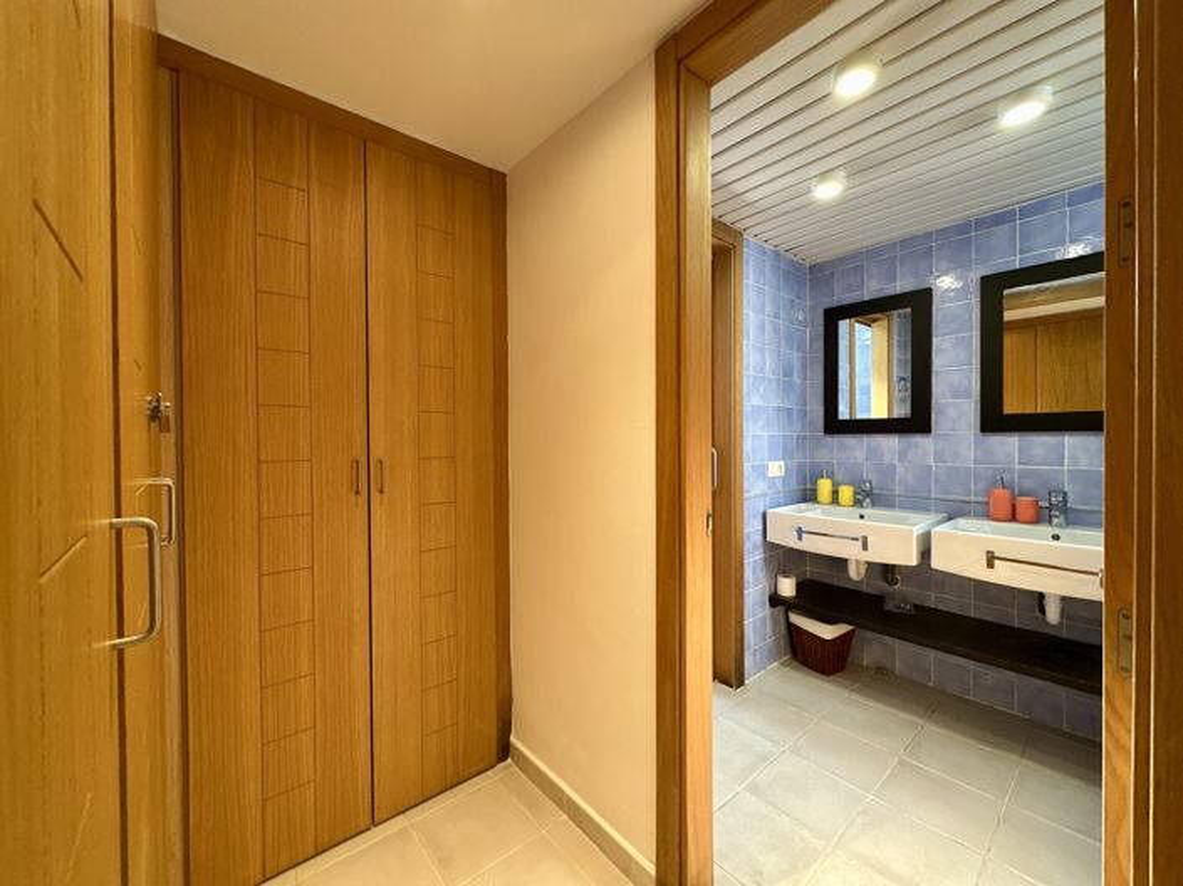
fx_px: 478
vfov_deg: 85.6
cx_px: 592
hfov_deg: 102.1
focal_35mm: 14
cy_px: 443
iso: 200
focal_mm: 2.22
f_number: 2.2
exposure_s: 1/50
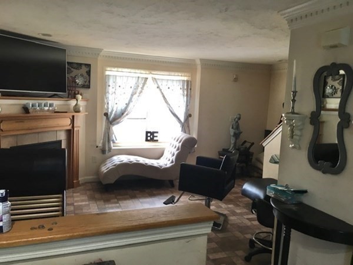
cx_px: 176
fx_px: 296
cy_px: 132
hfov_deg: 61.7
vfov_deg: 48.2
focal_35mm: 29
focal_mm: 4.15
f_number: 2.2
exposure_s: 1/30
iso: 50
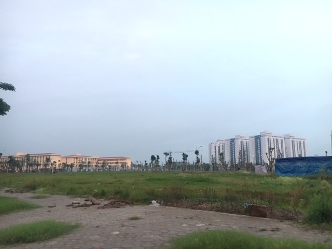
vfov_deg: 48.2
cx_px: 166
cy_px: 124
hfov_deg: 61.7
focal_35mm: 29
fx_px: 278
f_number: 2.2
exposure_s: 1/17
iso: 250
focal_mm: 4.15
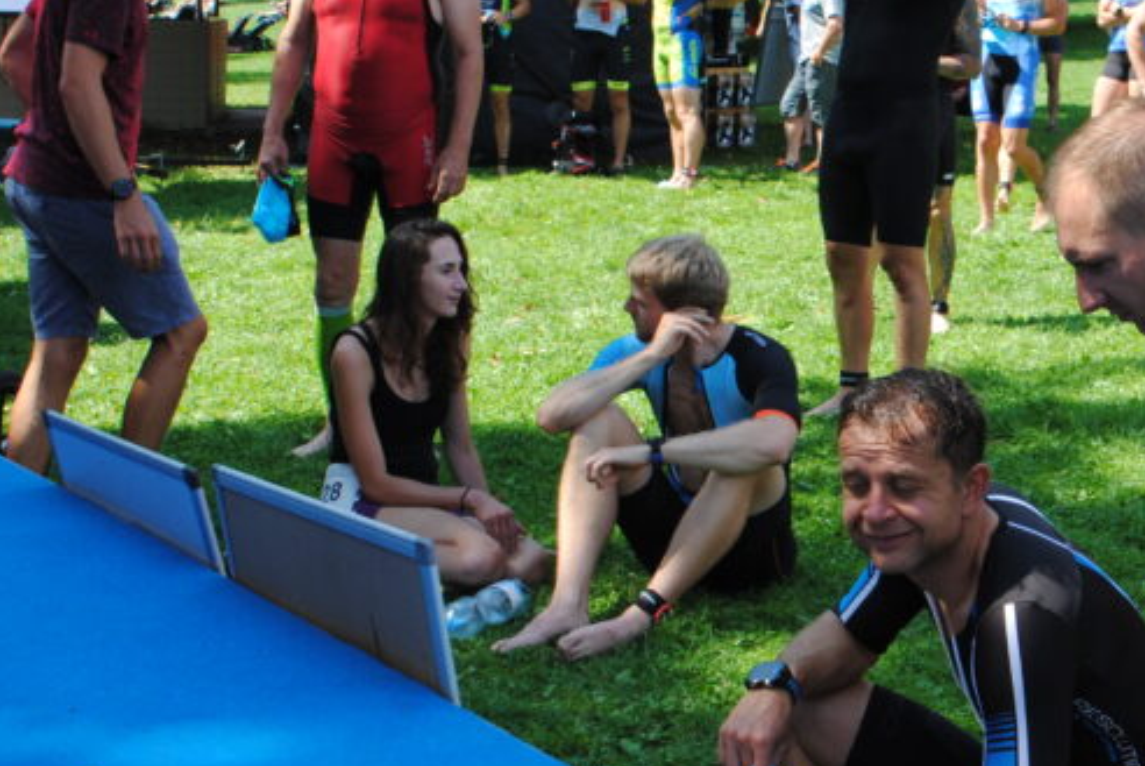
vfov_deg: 18.2
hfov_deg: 26.6
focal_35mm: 75
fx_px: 2387
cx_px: 849
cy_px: 385
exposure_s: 1/125
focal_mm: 24
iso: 110
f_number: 5.6
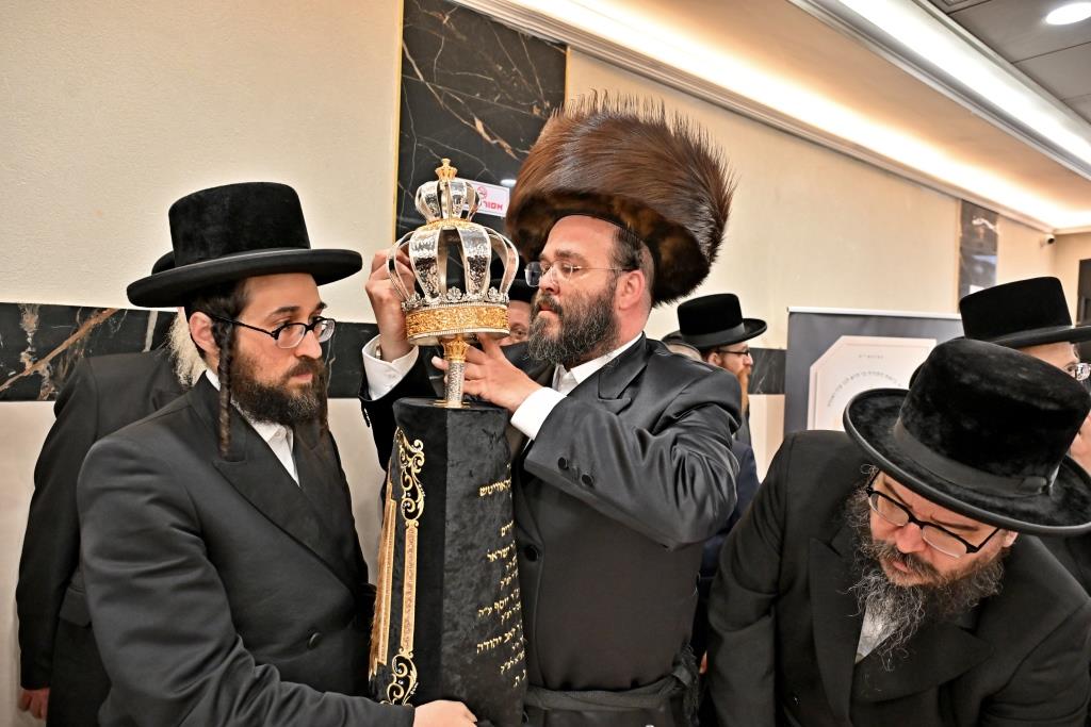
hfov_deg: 73.7
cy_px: 364
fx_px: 727
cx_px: 546
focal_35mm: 24
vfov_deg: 53.1
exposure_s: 1/200
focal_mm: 24
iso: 1000
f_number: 4
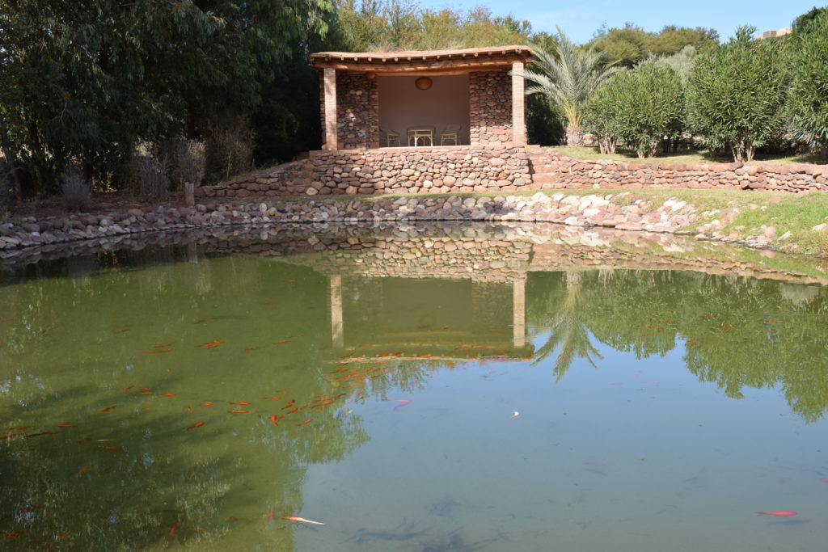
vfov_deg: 34.2
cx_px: 414
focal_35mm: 39
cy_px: 276
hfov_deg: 49.5
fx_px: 897
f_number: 8
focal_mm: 26
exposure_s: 1/200
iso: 100
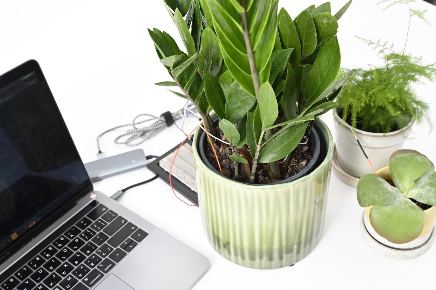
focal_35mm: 42
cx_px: 218
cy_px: 145
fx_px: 509
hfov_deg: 46.4
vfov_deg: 31.9
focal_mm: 42
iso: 1600
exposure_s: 1/80
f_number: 10
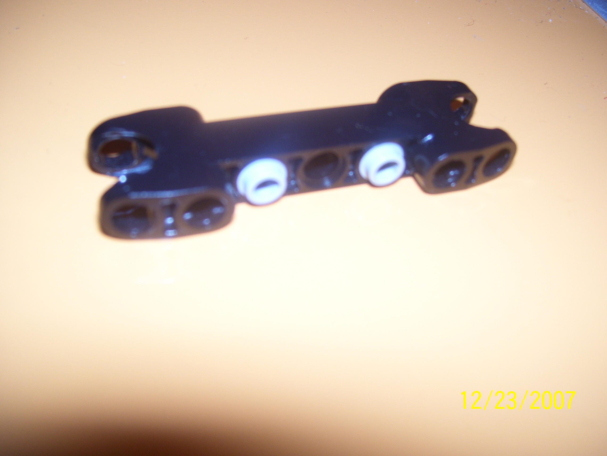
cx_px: 304
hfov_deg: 50.1
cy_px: 228
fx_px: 649
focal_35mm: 37
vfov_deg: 38.7
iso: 80
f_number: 2.7
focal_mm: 6
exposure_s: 1/60
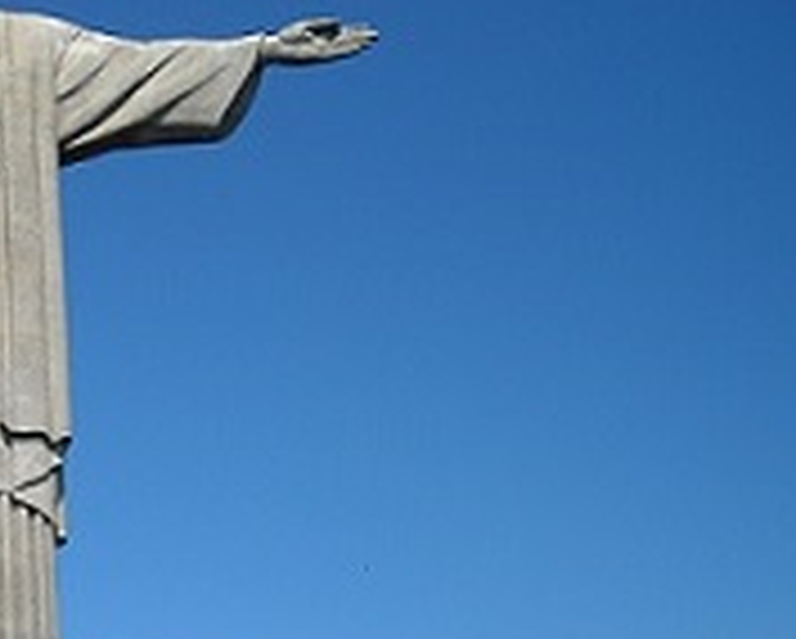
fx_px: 1651
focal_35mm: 70
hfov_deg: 25.8
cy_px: 450
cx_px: 7
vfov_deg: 21.8
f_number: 5.6
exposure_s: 1/384
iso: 64
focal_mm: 5.7
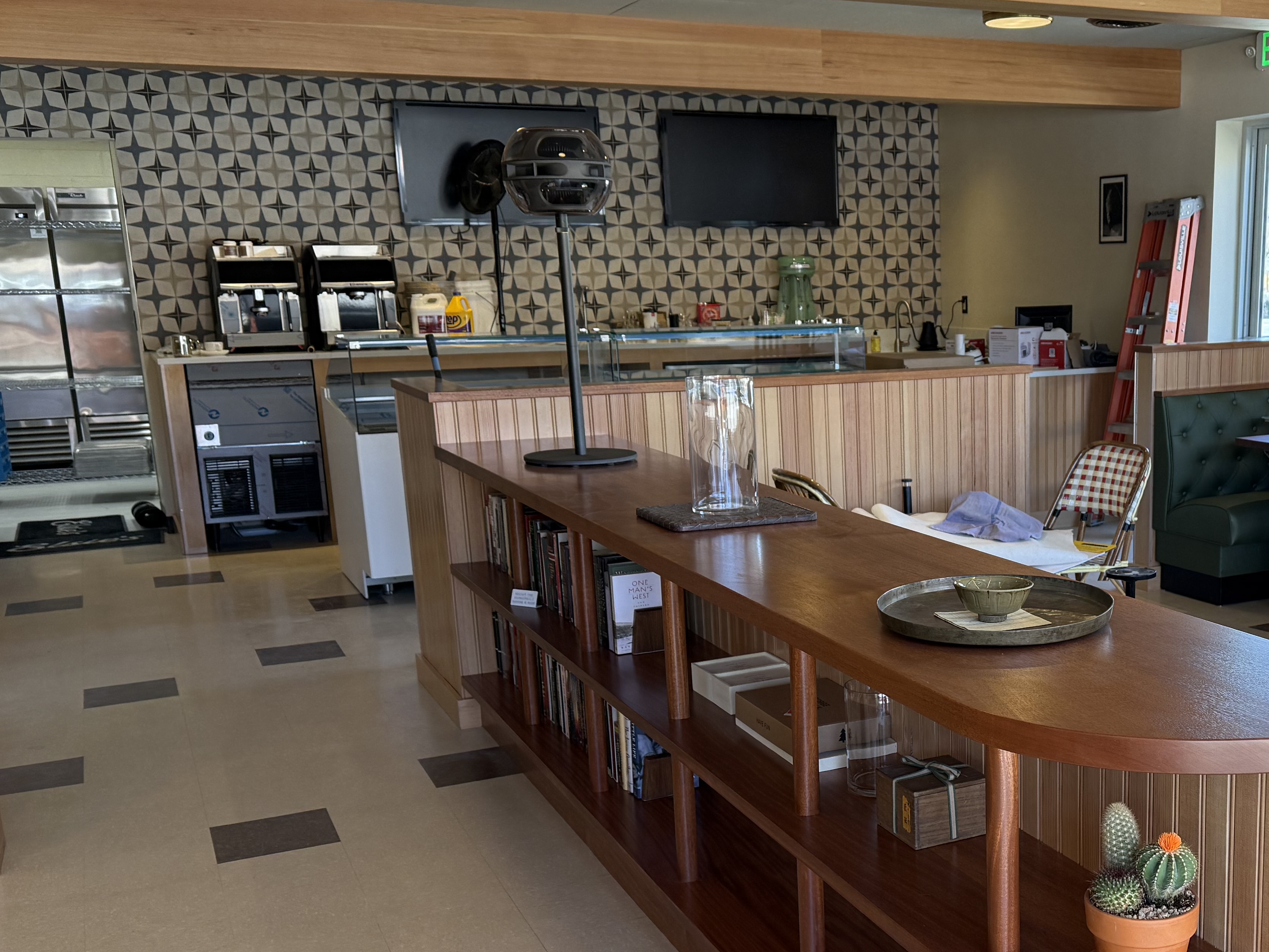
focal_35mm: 41
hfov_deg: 44.2
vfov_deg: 34.8
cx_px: 962
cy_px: 629
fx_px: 1503
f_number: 1.78
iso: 160
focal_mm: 6.76
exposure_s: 1/196
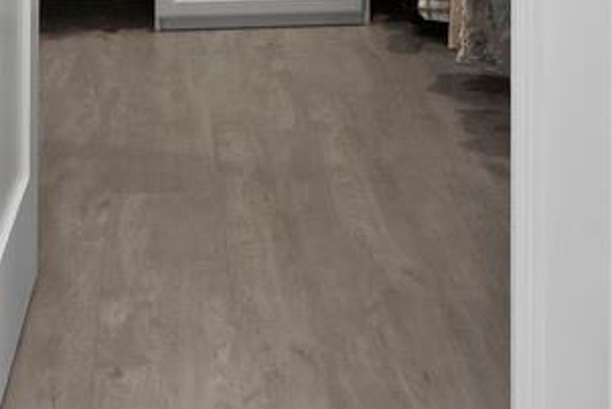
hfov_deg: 26.3
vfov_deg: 14.6
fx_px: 1310
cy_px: -411
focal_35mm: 77
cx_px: 290
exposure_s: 1/2
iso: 320
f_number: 13
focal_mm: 7
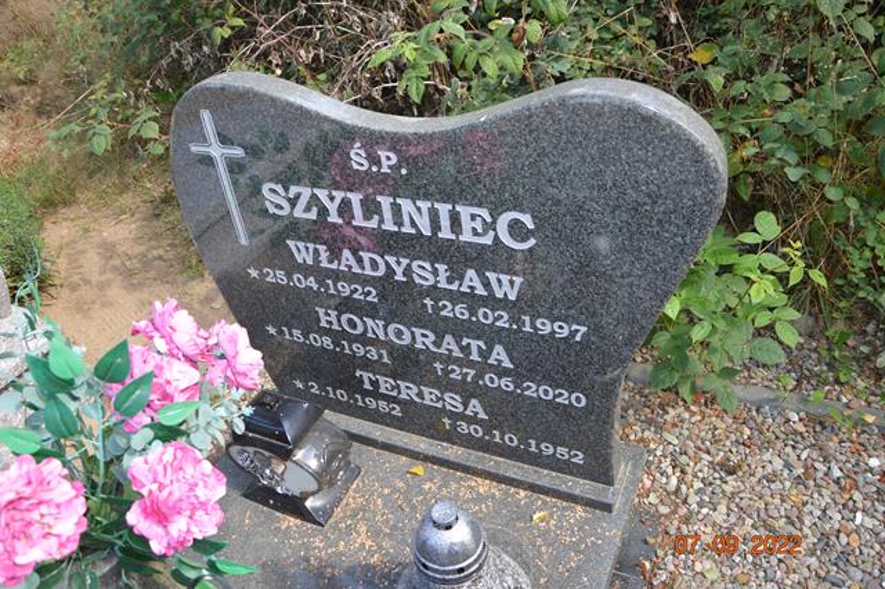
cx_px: 442
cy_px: 294
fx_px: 663
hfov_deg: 67.4
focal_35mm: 27
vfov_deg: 47.9
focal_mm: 18
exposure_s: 1/125
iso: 110
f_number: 4
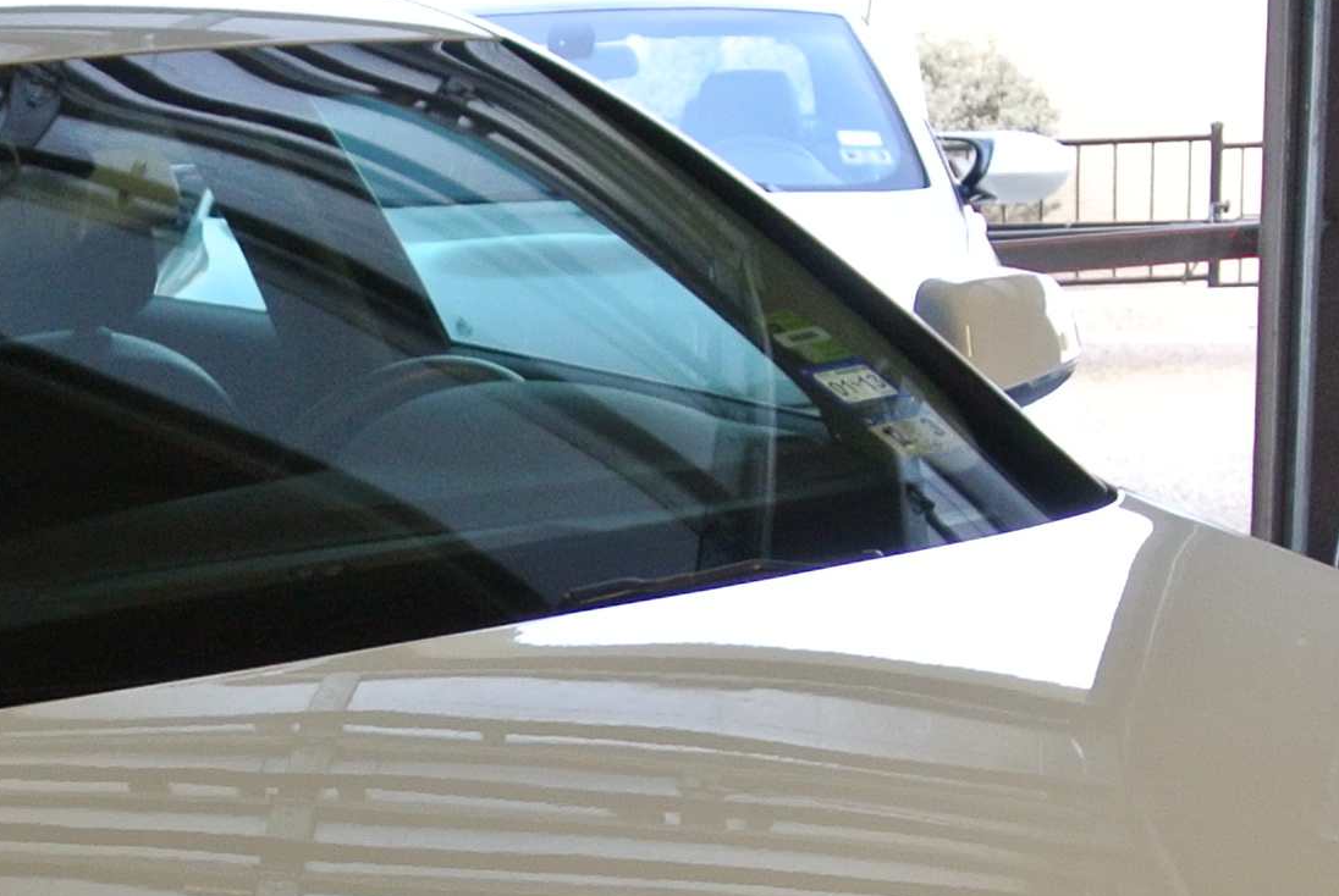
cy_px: 1312
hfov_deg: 18.9
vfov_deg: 12.4
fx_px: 3948
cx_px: 89
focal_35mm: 106
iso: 400
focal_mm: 11.4
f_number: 3.5
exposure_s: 1/80
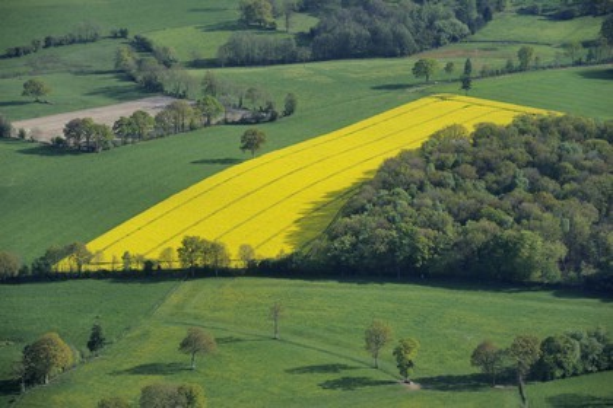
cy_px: 204
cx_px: 306
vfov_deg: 9.1
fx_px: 2554
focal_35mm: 150
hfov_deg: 13.7
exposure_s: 1/1250
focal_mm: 150
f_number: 5.6
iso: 400
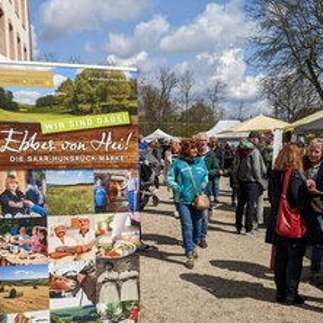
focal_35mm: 43
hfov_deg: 38.2
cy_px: 167
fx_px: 454
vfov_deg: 39.2
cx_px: 243
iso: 50
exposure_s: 1/5882
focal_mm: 4.38
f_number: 1.73
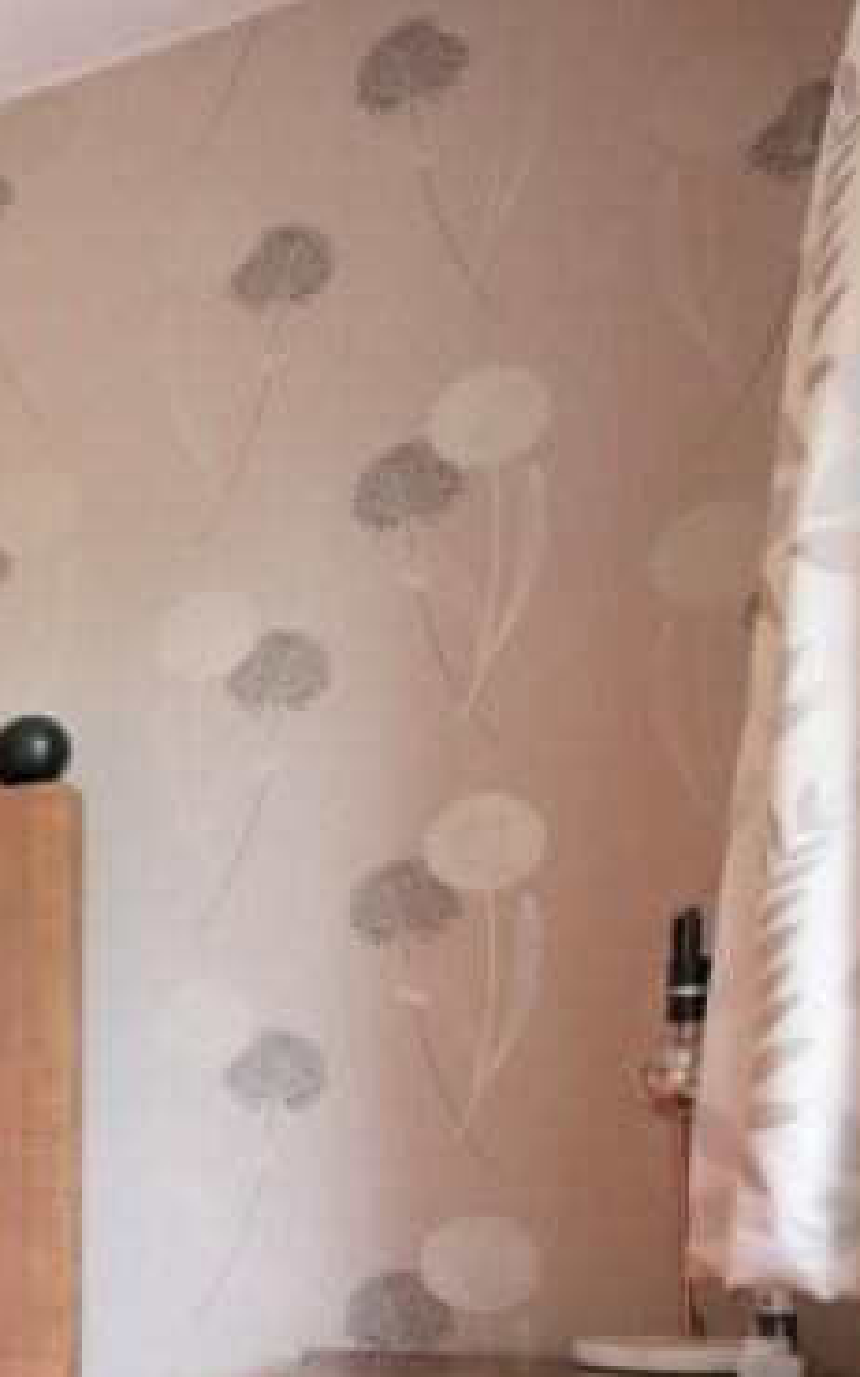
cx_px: -752
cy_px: 1189
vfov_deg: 40.1
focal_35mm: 47
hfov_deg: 19.3
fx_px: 1764
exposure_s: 1/60
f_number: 4
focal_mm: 8
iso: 800
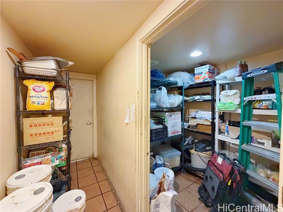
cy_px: 106
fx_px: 114
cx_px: 142
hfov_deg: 102.1
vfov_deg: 85.7
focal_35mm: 14
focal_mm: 2.22
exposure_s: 1/60
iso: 800
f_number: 2.2
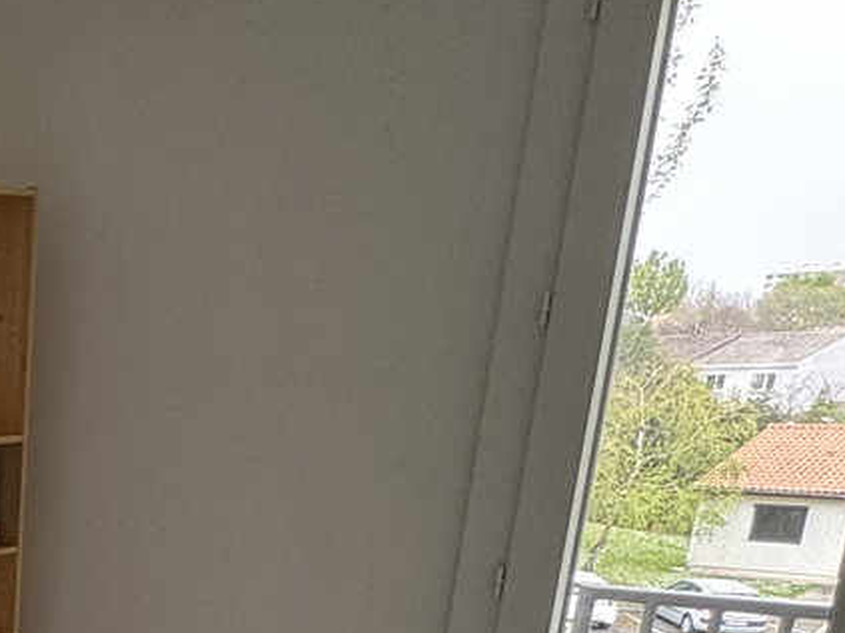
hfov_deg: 26.8
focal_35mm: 53
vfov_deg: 24.5
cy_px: 787
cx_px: -394
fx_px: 1293
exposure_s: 1/99
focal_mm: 2.22
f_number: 2.2
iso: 100
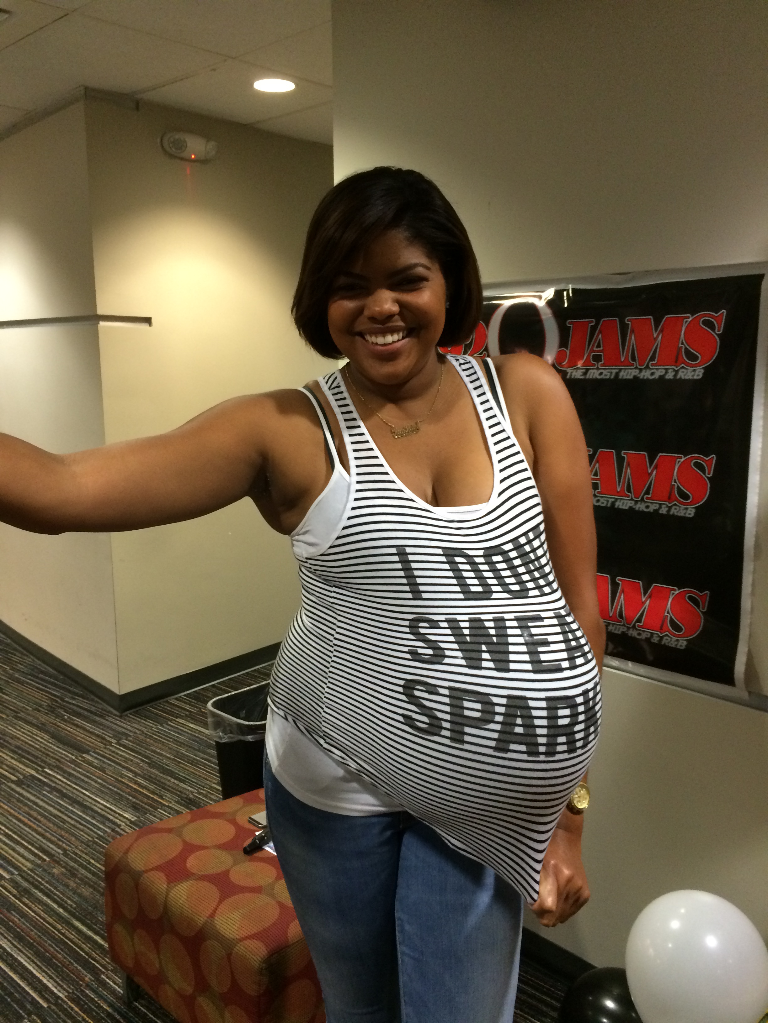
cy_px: 512
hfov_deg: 48.2
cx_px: 384
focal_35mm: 29
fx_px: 858
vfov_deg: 61.7
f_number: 2.2
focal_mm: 4.15
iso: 250
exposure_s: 1/24
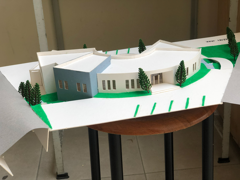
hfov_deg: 33.8
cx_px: 120
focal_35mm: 57
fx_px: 395
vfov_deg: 25.7
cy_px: 90
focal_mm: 6.6
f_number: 2.8
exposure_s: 1/60
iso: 32
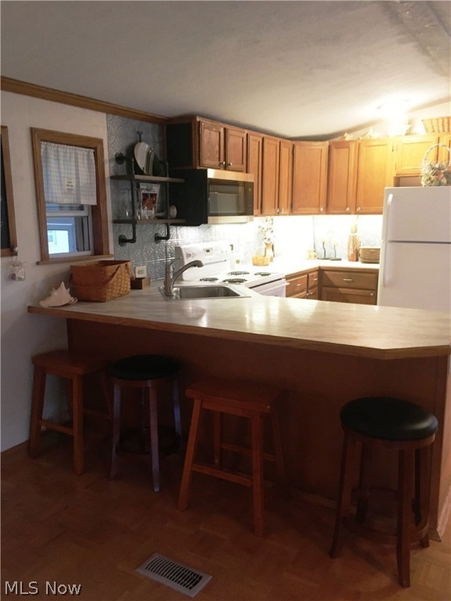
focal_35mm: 29
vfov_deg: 61.7
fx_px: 504
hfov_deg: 48.2
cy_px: 300
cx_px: 226
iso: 200
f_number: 2.2
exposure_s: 1/24
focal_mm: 4.15
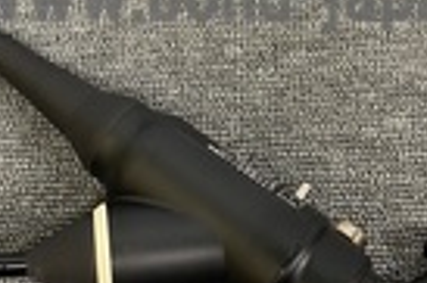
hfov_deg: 25.7
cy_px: 3
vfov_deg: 16.9
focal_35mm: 79
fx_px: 936
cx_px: 175
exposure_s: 1/60
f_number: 1.8
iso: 320
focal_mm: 4.25
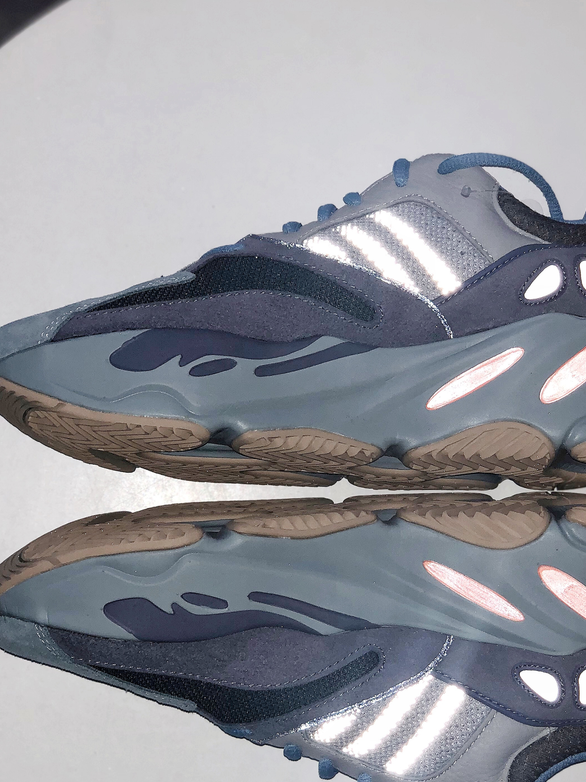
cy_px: 512
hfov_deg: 19.6
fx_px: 1693
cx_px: 345
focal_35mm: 75
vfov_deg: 25.9
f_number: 2.4
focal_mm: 6
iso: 32
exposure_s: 1/30
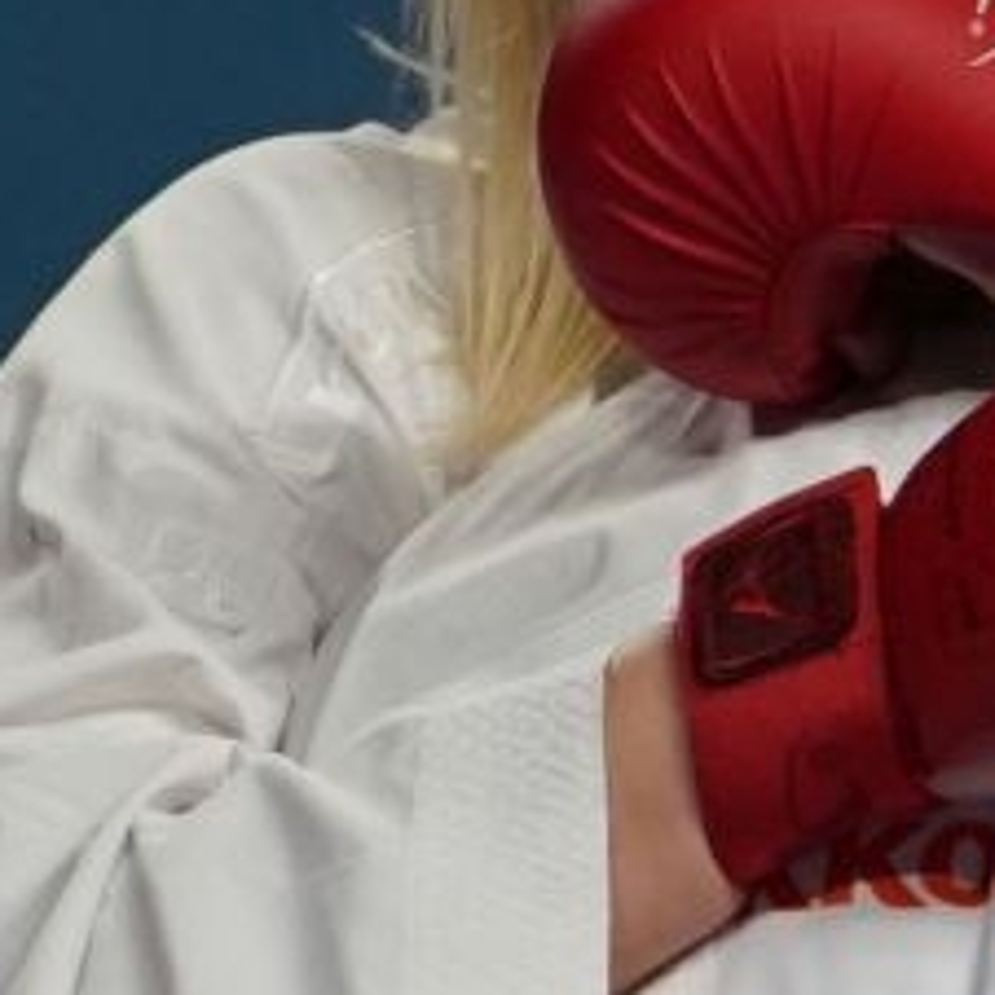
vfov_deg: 0.9
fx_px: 66178
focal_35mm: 2035
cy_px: 506
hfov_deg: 0.9
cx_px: 784
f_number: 2.8
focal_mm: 200
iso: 1000
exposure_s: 1/1000
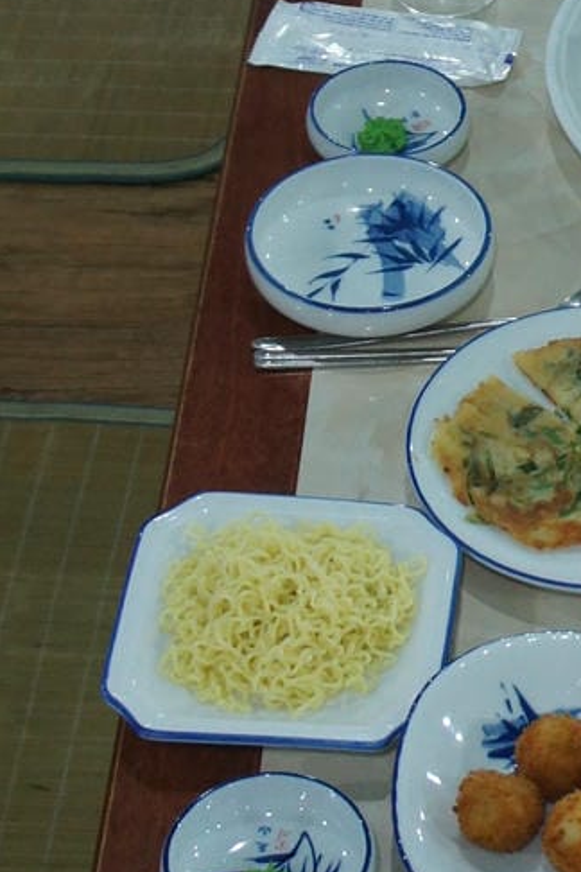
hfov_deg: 11.6
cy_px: 241
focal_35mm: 115
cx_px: 785
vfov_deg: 17.7
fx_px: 2784
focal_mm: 21
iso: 800
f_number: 4
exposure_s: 1/40
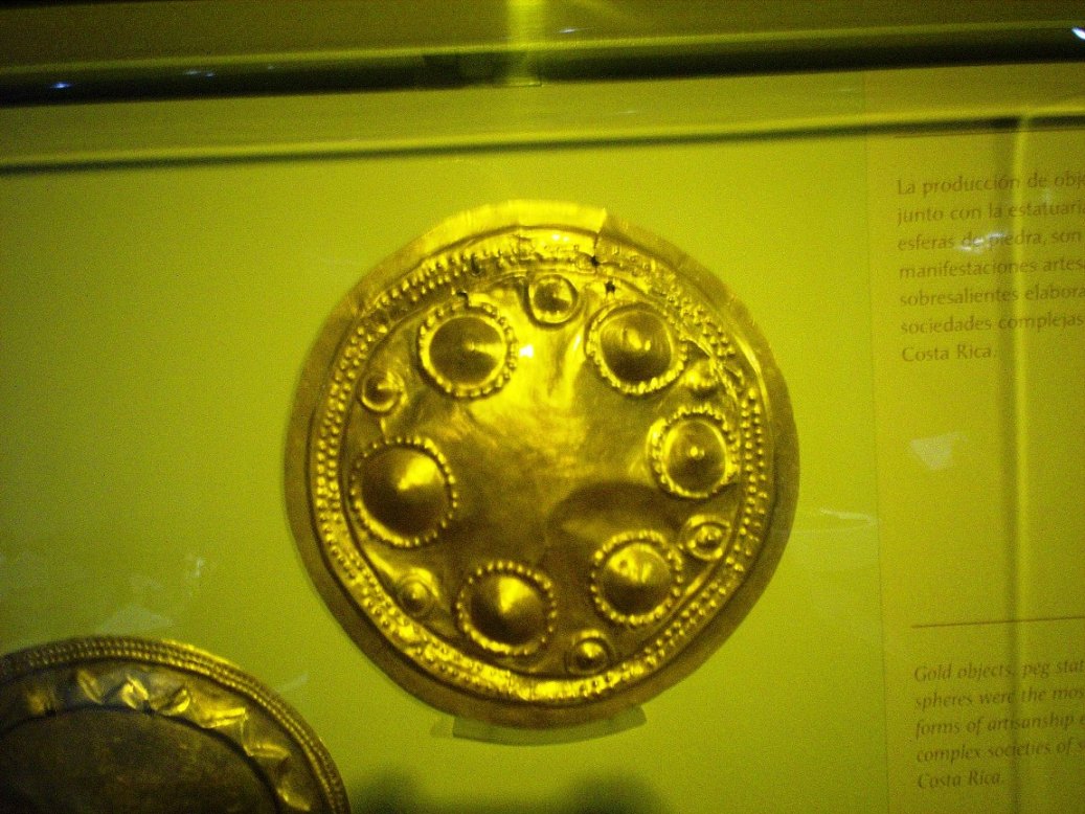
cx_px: 542
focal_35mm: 36
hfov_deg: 51.3
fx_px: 1129
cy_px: 407
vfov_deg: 39.7
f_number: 4.5
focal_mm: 6
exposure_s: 1/5.66
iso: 200
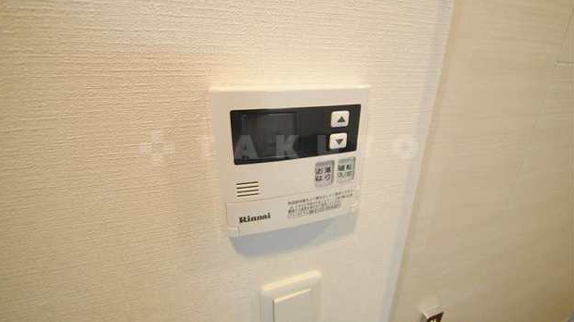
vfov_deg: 78.3
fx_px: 198
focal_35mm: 13
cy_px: 148
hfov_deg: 110.8
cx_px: 279
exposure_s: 1/30
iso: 800
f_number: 5
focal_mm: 8
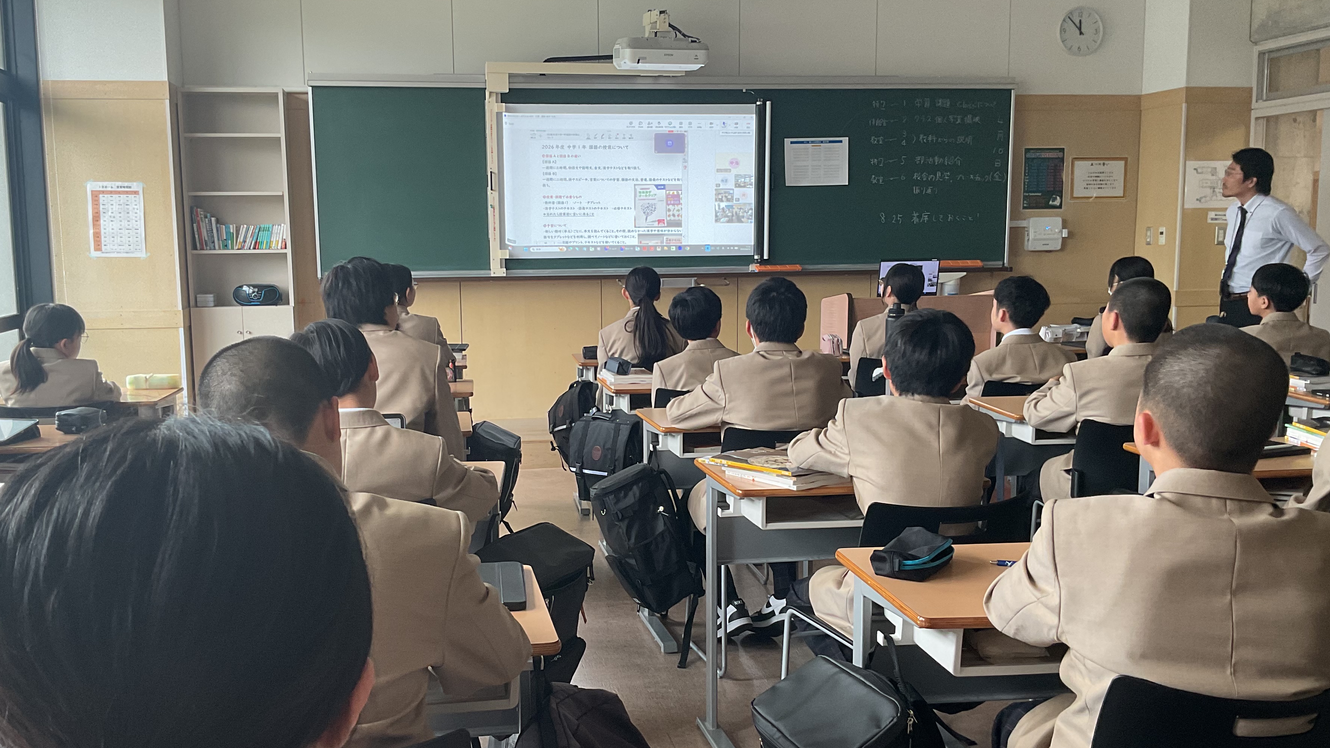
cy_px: 401
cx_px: 604
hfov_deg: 55.2
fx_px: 1269
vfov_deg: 32.8
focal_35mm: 36
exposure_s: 1/60
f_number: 1.8
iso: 64
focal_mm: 3
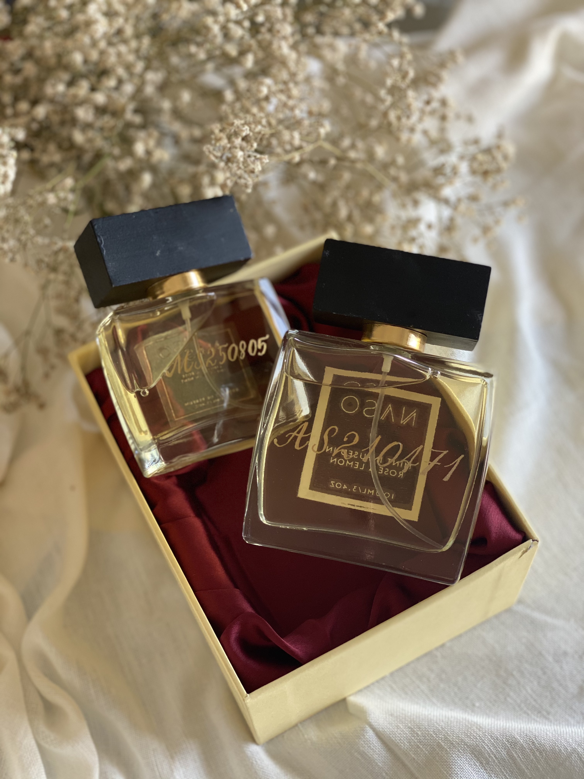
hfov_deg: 28.0
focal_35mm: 52
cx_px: 292
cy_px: 390
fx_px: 1170
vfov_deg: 36.8
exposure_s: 1/122
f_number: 2
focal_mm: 6
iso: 100
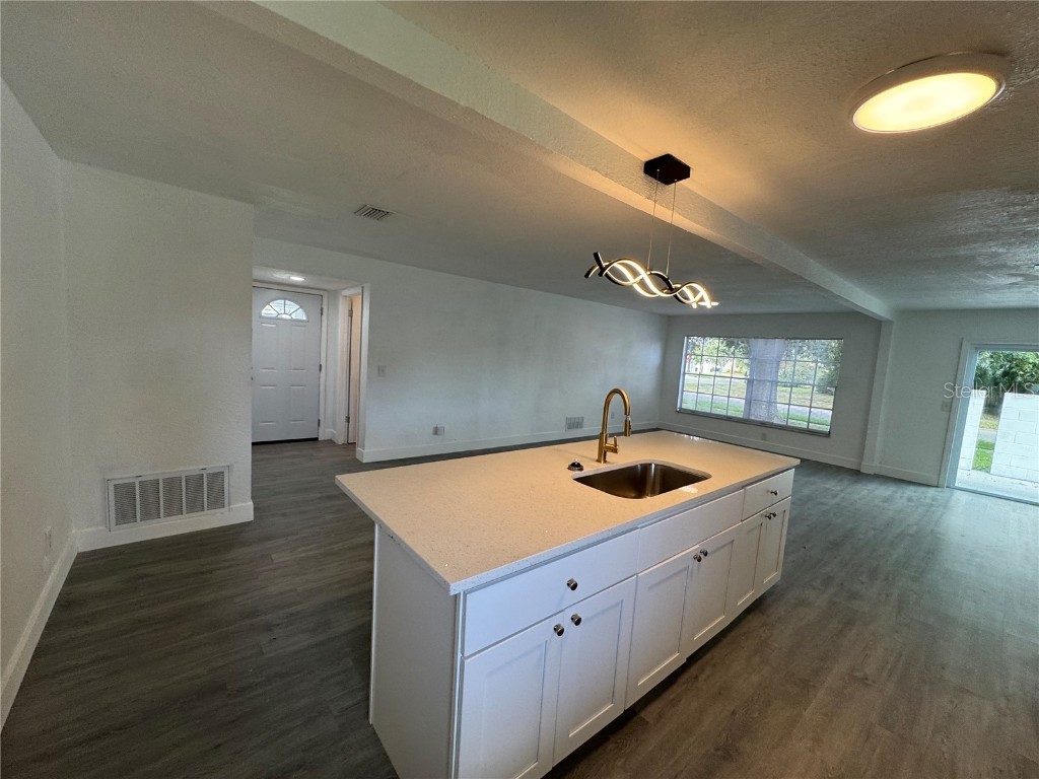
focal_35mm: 14
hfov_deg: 102.1
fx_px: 420
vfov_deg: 85.7
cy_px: 390
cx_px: 520
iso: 100
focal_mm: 2.22
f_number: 2.2
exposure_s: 1/120
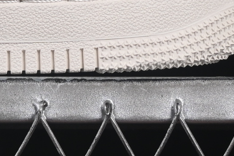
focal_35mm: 405
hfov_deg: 5.0
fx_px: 2632
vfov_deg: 3.4
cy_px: -190
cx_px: -176
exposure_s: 1/80
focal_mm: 50
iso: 160
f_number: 8
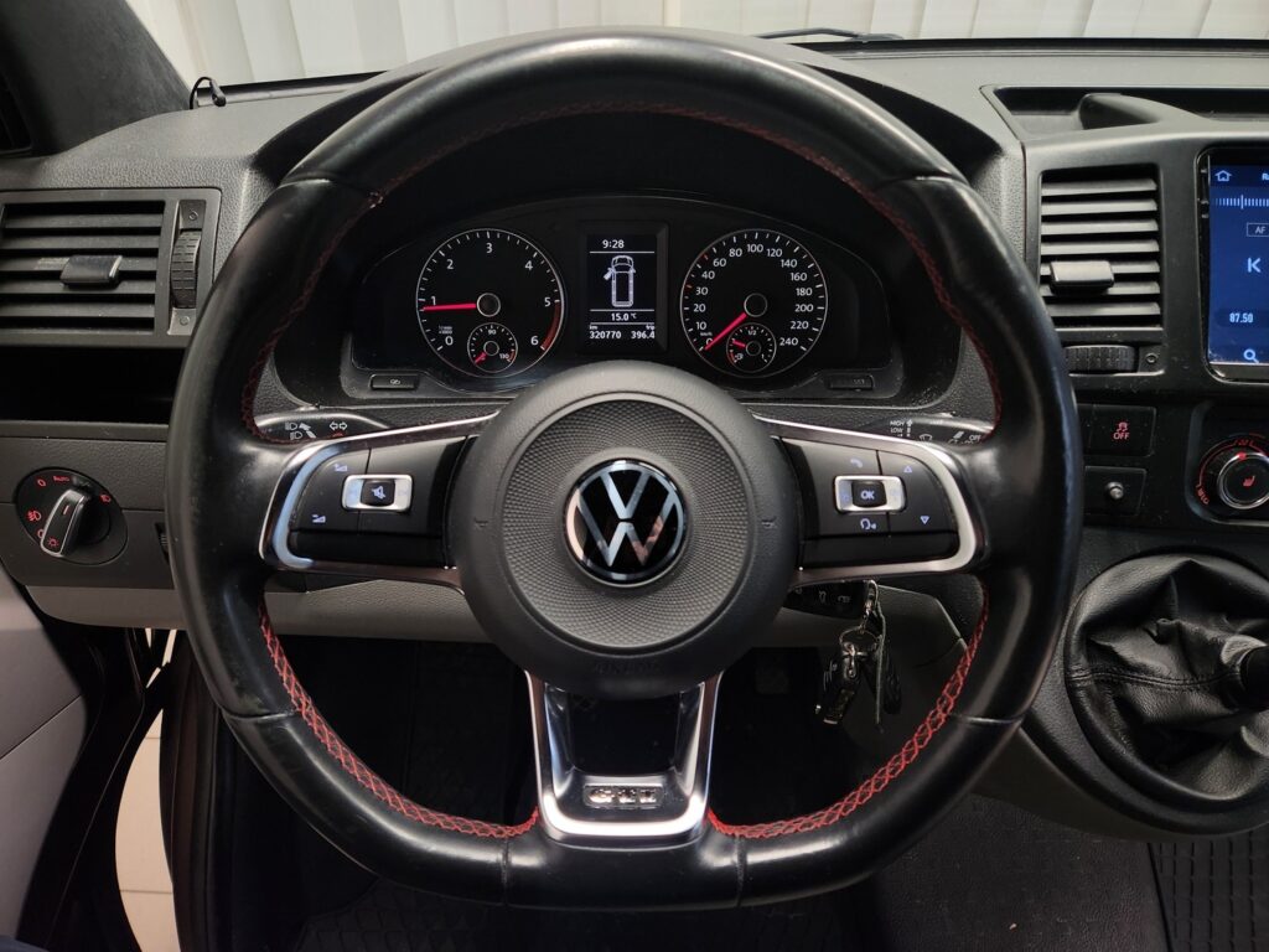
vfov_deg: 58.9
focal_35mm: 23
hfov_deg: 73.9
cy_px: 476
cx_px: 634
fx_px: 843
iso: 320
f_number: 1.8
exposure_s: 1/120
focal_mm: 5.4
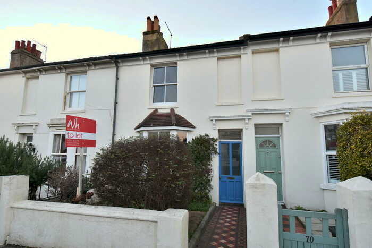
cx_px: 186
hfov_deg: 90.0
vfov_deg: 67.4
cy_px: 124
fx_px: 186
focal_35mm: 18
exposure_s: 1/100
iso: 500
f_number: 5
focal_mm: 12
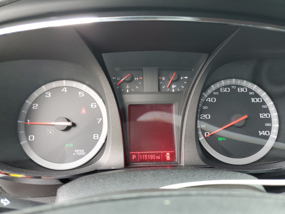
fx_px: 214
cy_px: 107
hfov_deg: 67.3
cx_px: 142
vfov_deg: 53.1
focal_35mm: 26
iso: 87
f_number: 1.5
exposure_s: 1/120
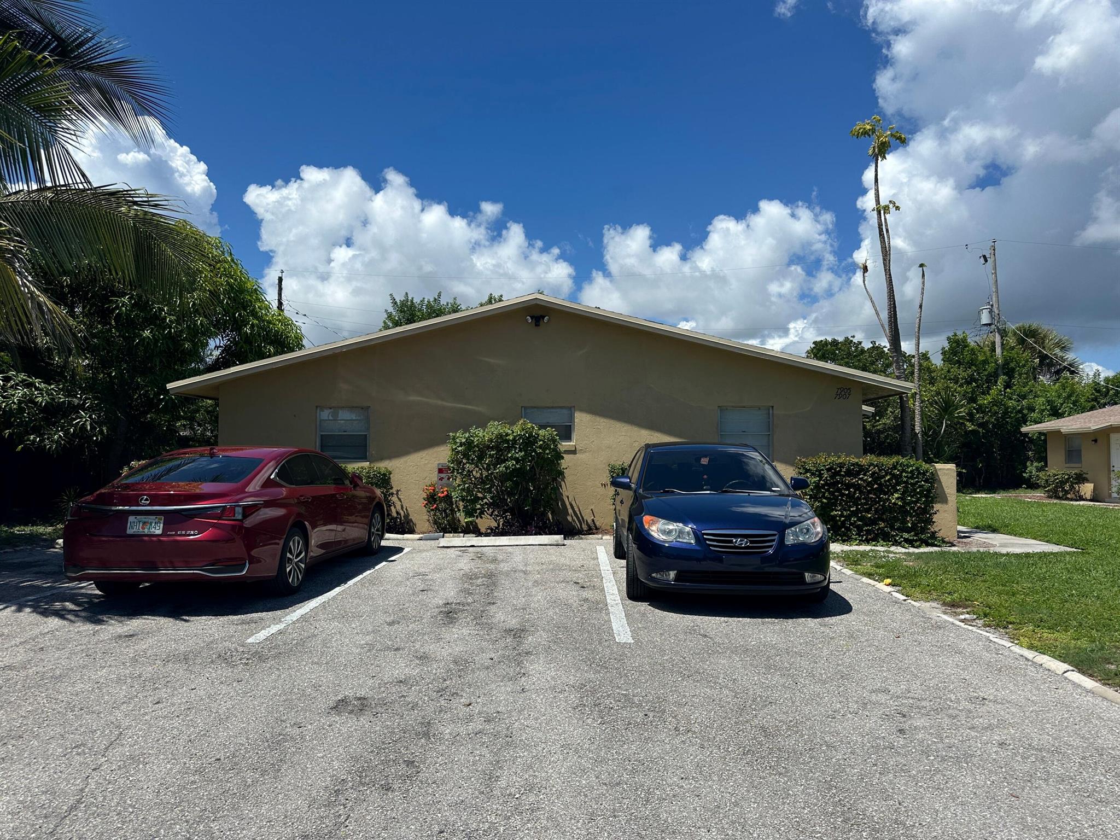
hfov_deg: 71.6
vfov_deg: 56.8
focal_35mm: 24
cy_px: 420
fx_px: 777
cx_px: 560
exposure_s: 1/7042
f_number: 1.78
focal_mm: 6.86
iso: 80
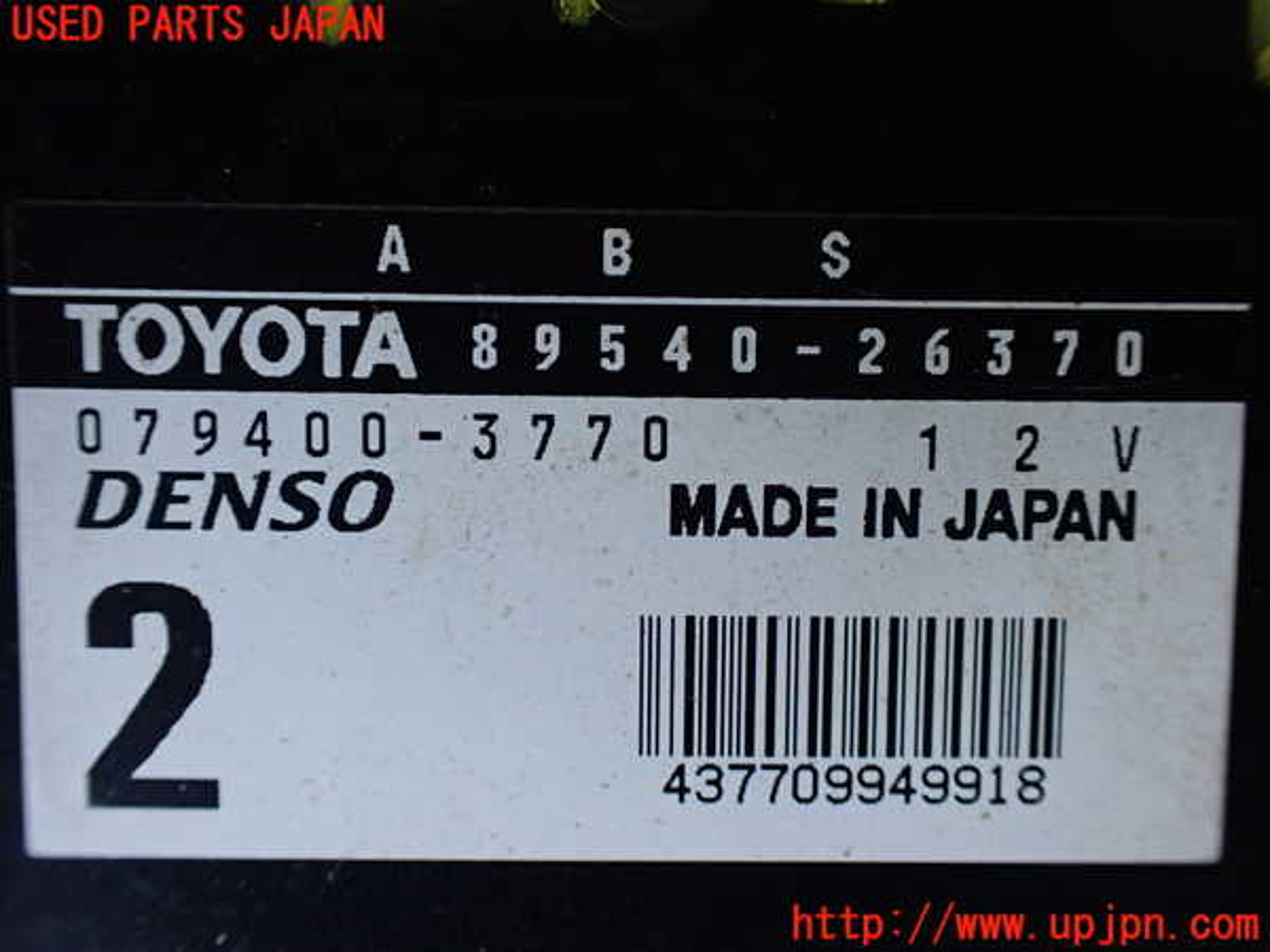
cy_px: 476
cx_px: 635
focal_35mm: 30
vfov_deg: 46.8
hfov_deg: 60.0
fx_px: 1101
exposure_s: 1/125
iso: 400
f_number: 2.3
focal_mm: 5.4
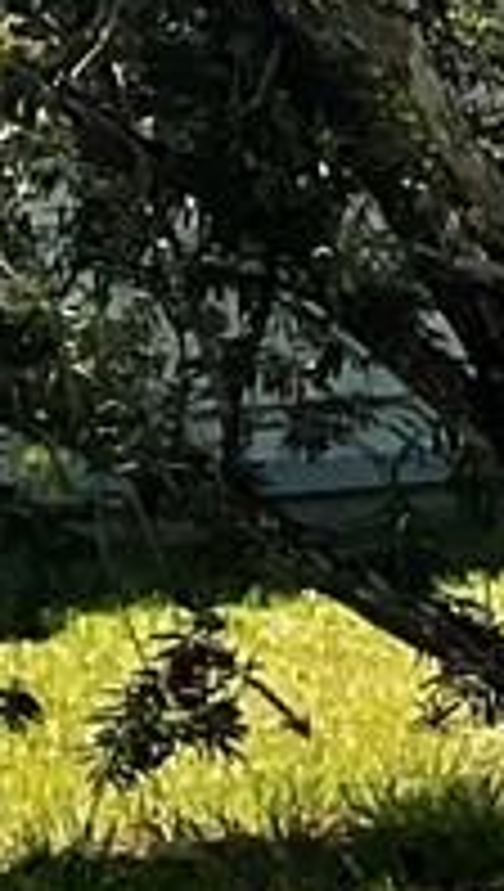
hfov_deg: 3.7
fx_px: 6033
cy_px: 554
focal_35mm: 255
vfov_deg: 8.4
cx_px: 3578
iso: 16
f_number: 1.8
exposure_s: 1/1342
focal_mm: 3
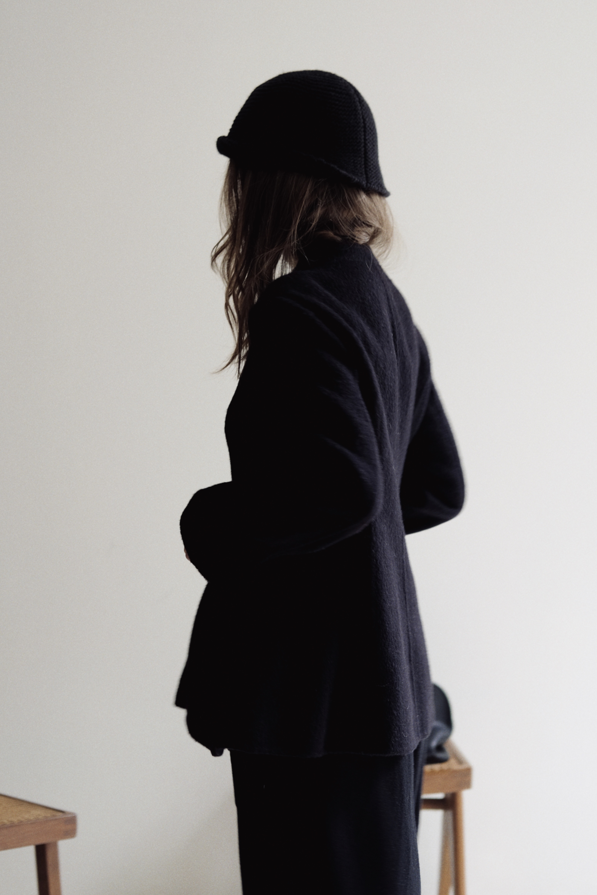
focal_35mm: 53
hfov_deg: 25.5
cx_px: 298
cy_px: 448
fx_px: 1318
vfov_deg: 37.5
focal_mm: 35
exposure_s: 1/75
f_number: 2.2
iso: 320
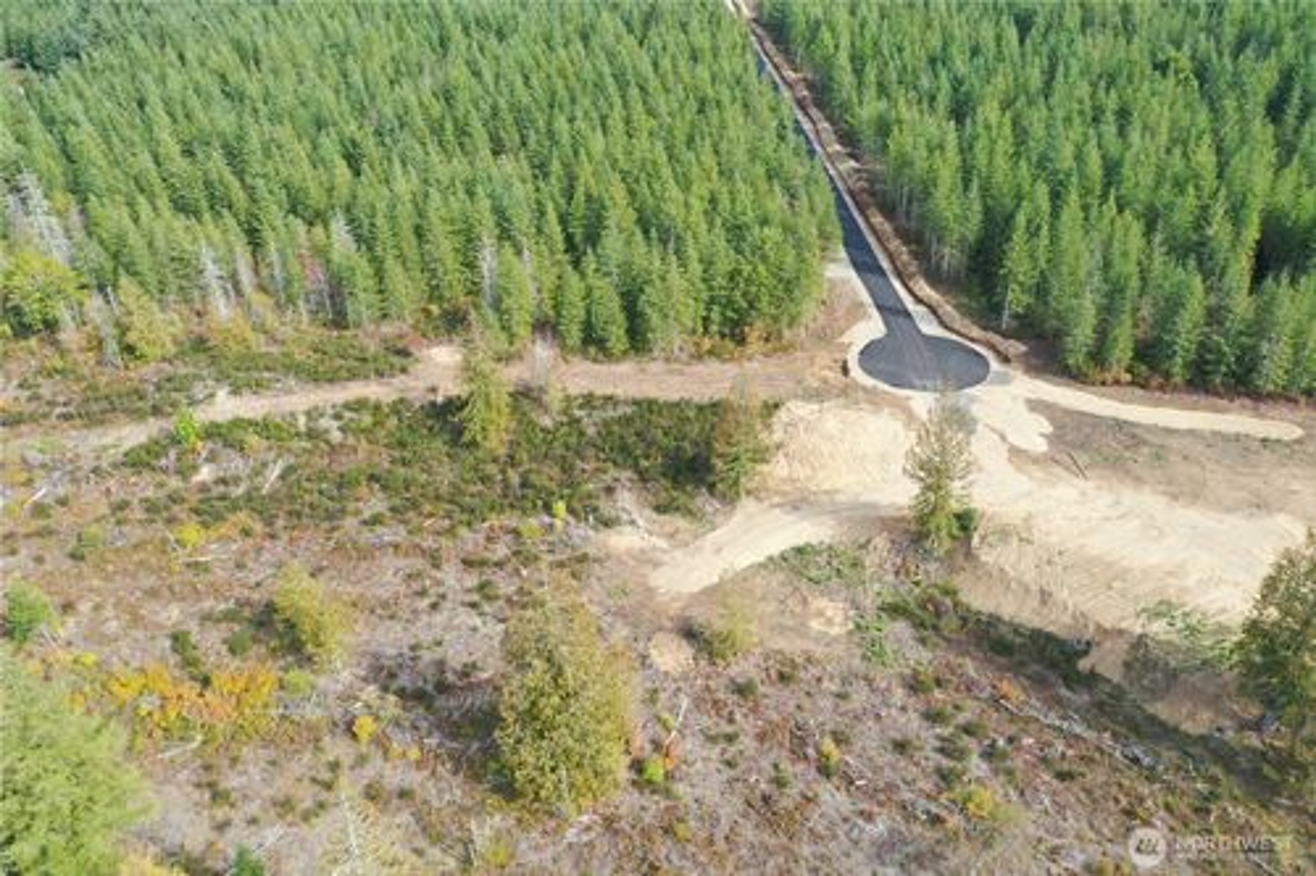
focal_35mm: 28
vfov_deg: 46.4
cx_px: 658
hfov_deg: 65.5
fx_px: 1023
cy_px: 438
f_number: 4.5
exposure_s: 1/200
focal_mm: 10.26
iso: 100
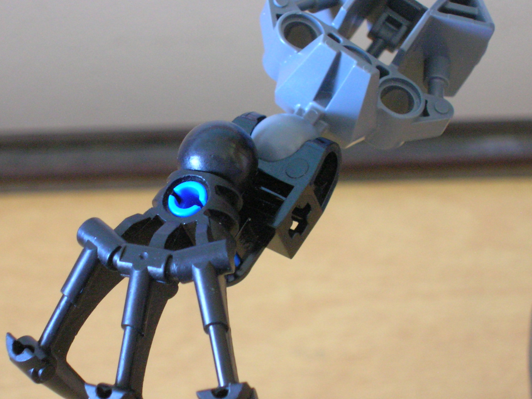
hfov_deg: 21.3
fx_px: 1413
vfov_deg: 16.0
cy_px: 240
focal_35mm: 92
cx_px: 197
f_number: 3.9
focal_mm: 11.7
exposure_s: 1.36
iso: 200
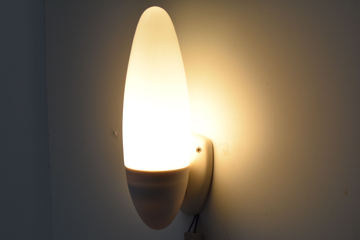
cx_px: 180
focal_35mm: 39
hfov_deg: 49.5
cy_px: 120
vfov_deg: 34.3
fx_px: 390
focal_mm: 26
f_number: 7.1
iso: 1600
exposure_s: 1/200
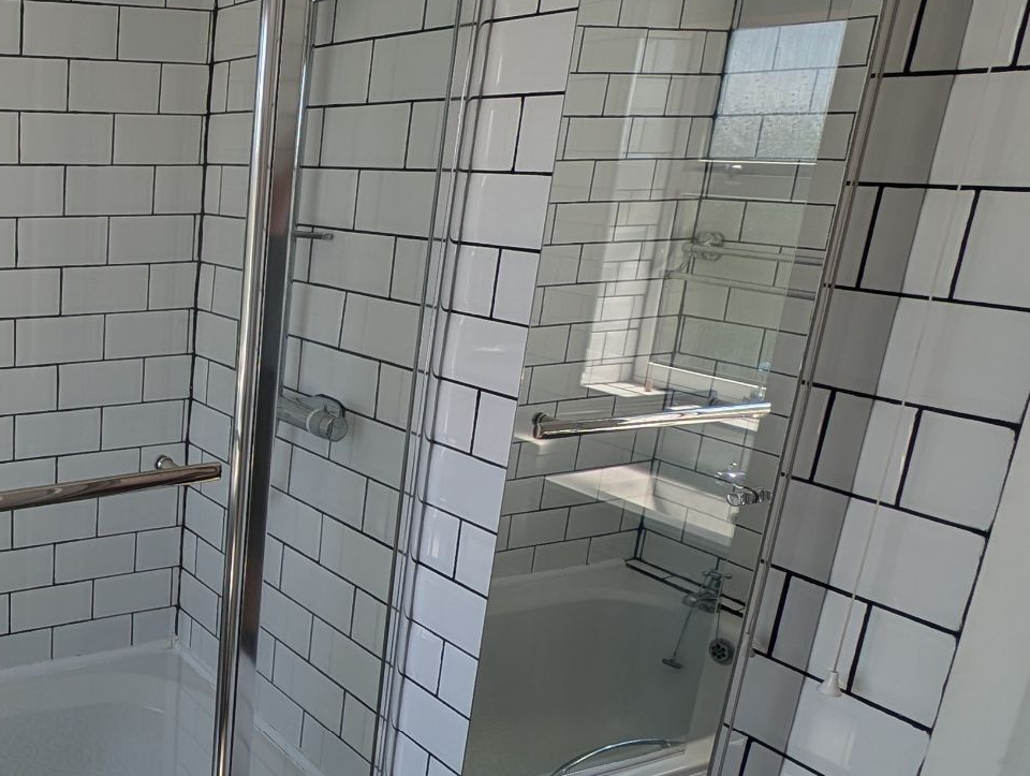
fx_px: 894
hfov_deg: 48.2
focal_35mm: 30
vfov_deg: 46.9
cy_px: 408
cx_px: -24
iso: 43
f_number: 1.95
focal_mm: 2.23
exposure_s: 1/1030
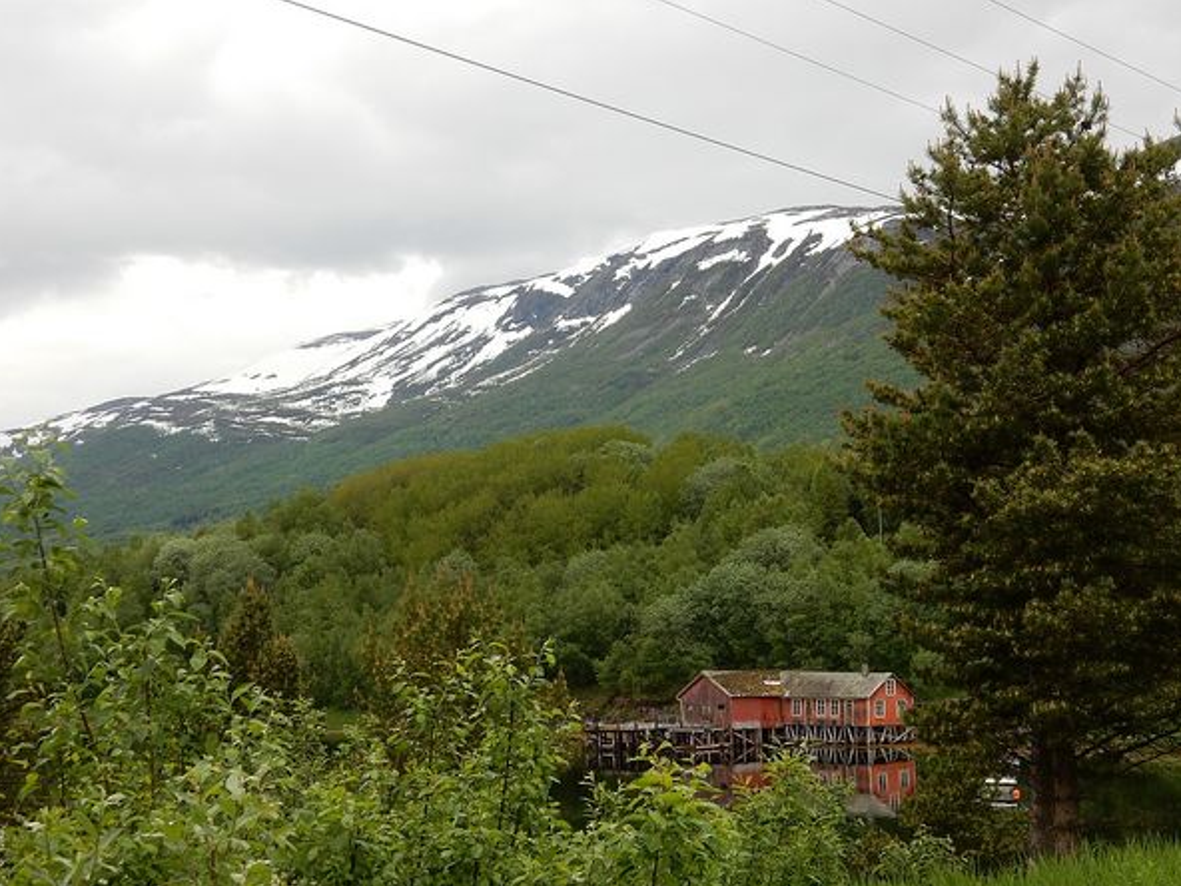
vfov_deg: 20.4
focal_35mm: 72
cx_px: 590
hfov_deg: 27.0
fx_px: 2456
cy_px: 445
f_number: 4.8
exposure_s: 1/200
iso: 125
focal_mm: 12.6
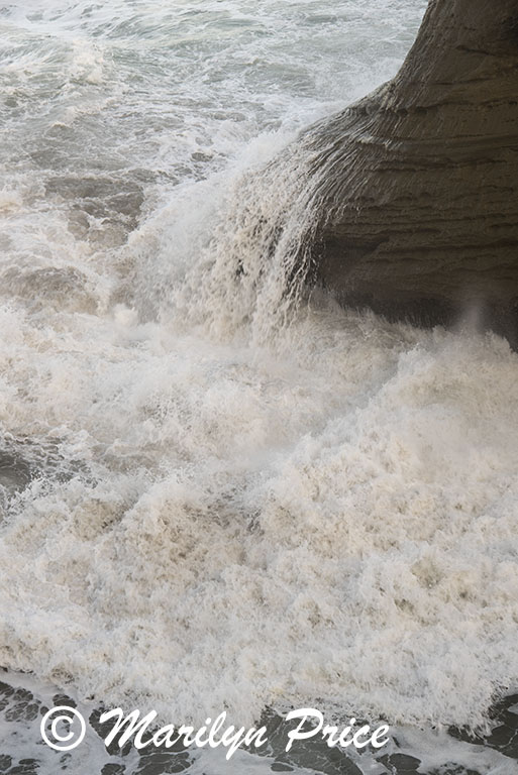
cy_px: 388
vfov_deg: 15.2
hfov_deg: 10.2
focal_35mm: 135
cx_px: 259
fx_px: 2910
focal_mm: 135
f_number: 11
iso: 100
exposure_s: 1/125
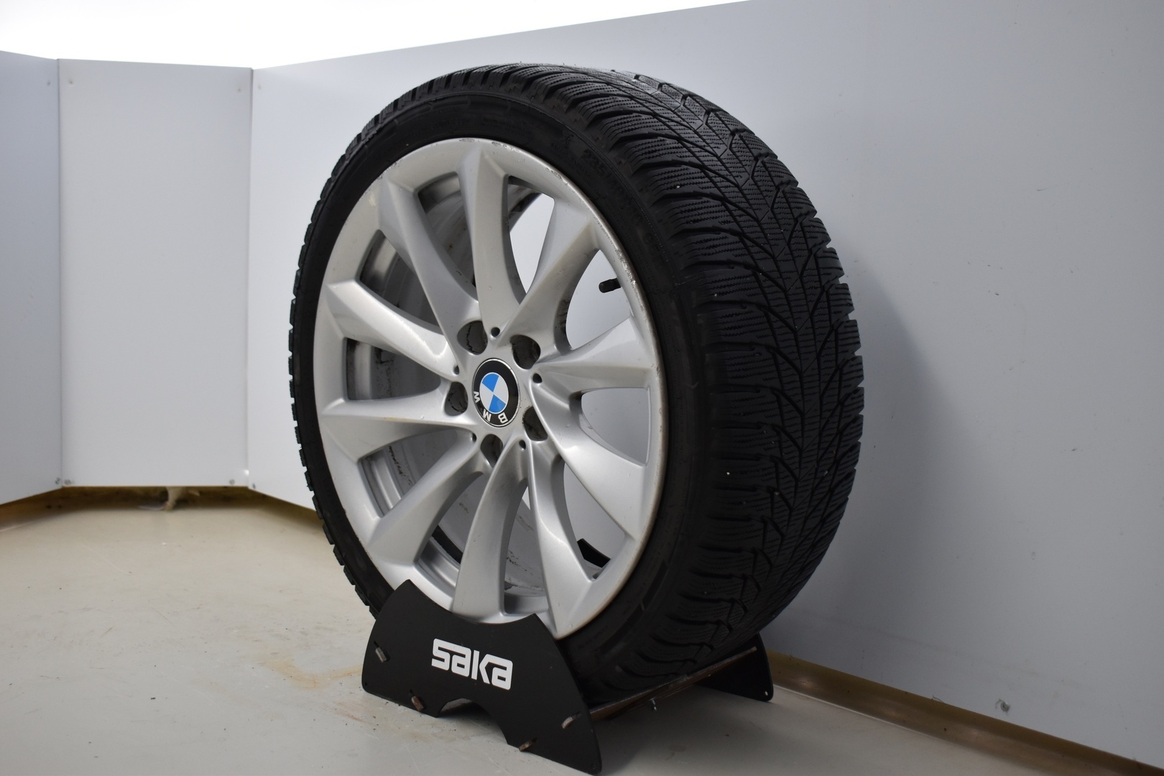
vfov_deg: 30.8
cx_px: 582
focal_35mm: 44
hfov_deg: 45.0
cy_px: 388
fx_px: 1406
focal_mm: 29
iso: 640
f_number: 4.2
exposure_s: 1/60
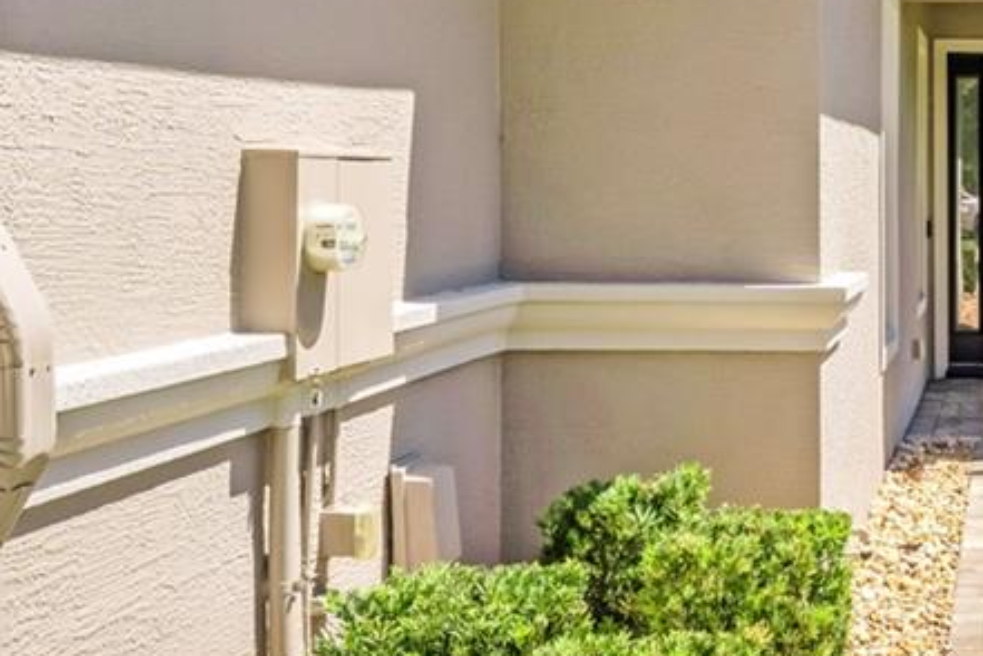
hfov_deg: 30.6
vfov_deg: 22.6
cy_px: 196
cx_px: 1030
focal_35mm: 60
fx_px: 1633
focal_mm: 11
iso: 250
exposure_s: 1/4000
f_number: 9
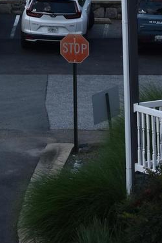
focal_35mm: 233
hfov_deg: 5.9
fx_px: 1571
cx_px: -4
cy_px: -235
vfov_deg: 8.4
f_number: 4.8
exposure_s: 1/640
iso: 100
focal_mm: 38
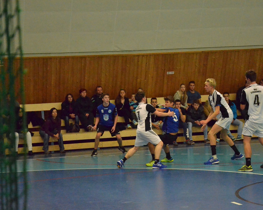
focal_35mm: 113
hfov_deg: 17.0
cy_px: 105
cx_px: 150
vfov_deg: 13.6
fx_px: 880
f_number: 5.3
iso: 6400
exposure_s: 1/800
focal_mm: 66
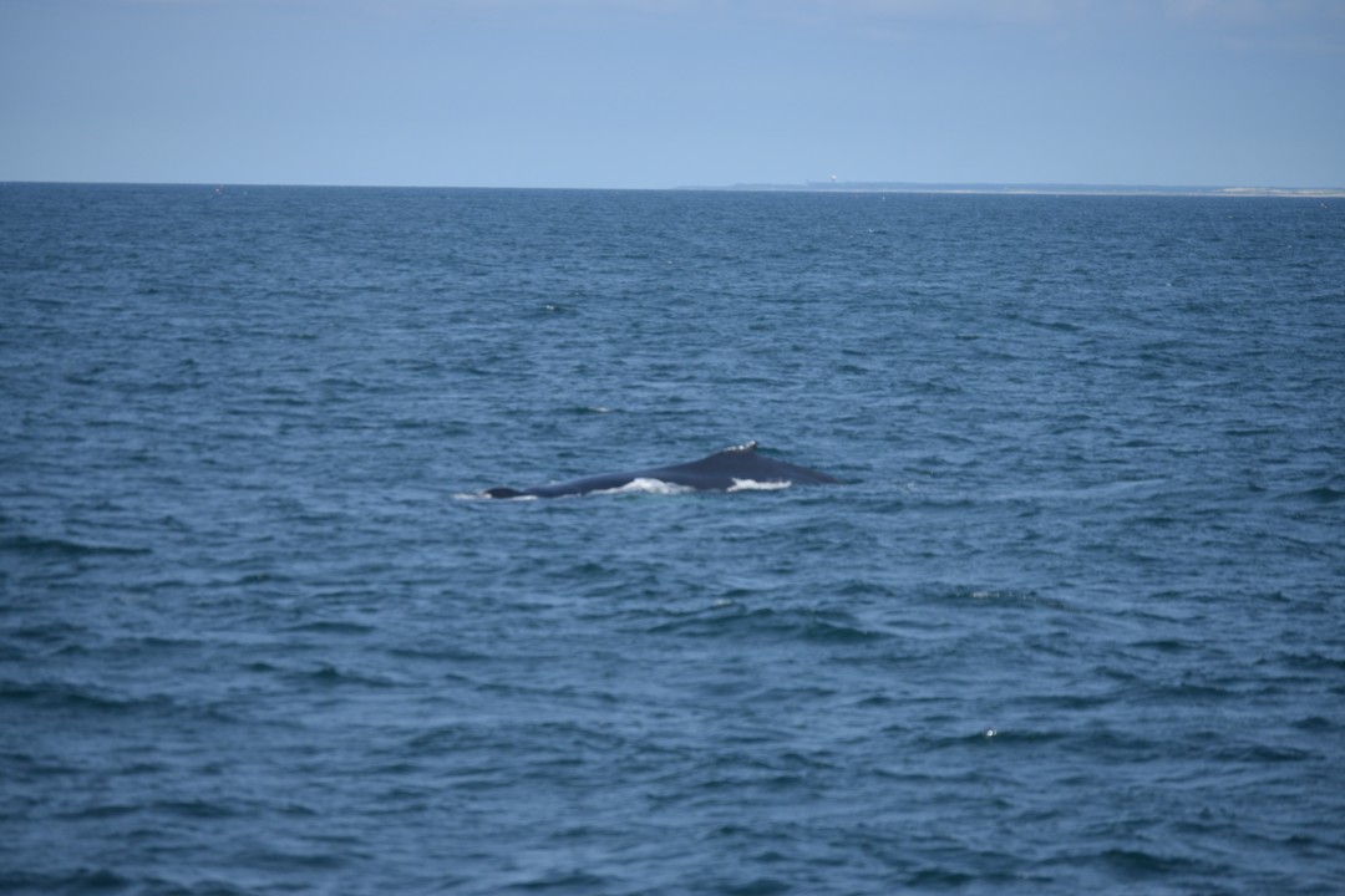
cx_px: 672
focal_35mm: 232
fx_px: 8686
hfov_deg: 8.9
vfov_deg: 5.9
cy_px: 448
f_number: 5.6
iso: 200
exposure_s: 1/1600
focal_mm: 155
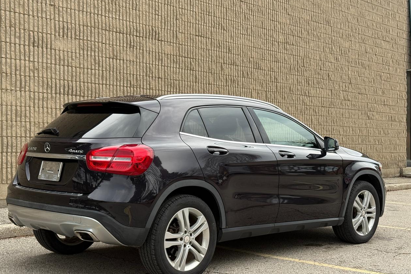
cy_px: 148
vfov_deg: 26.5
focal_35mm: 51
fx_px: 582
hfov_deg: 38.9
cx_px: 203
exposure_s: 1/975
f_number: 1.78
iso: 80
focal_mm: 6.76
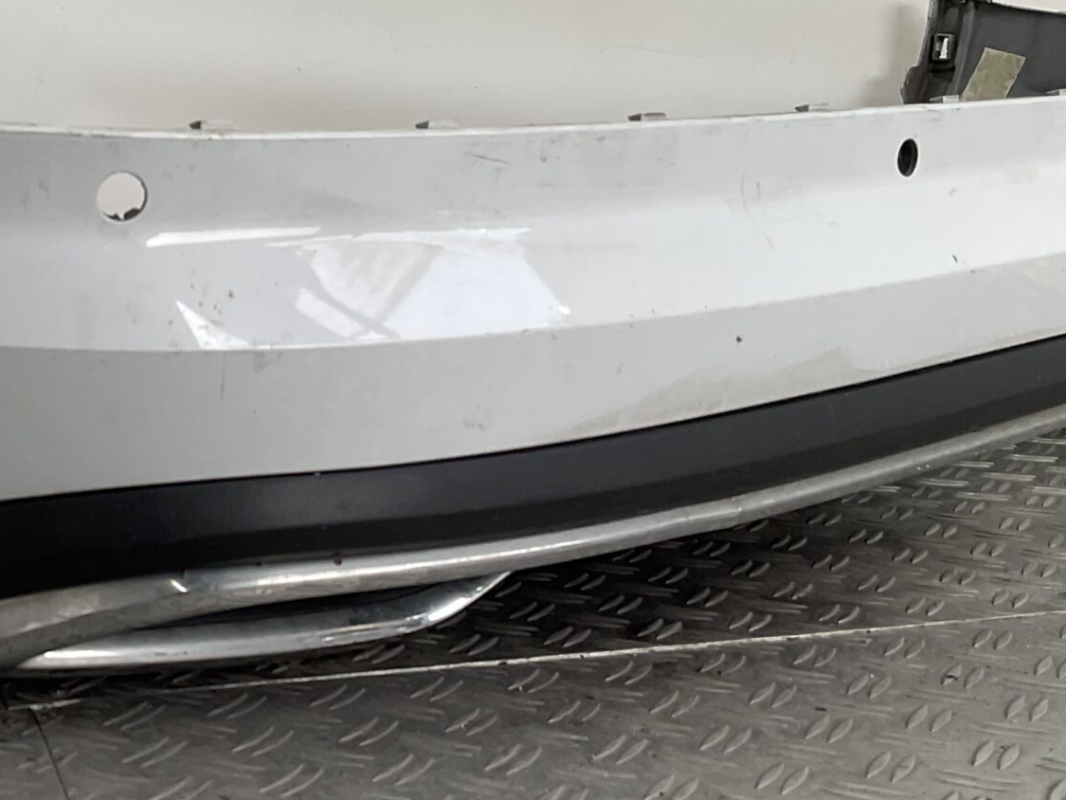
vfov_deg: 21.9
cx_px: 177
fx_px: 2033
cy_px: 128
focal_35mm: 66
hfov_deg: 28.6
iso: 16
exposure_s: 1/276
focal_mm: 3
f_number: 1.8
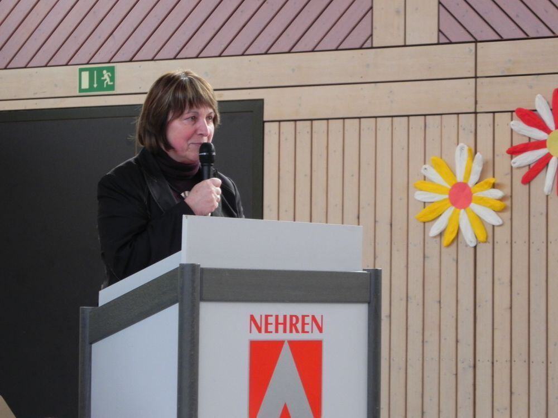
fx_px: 2079
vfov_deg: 11.5
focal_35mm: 129
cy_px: 209
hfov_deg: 15.3
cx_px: 279
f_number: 4.5
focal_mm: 23
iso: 326
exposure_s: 1/30
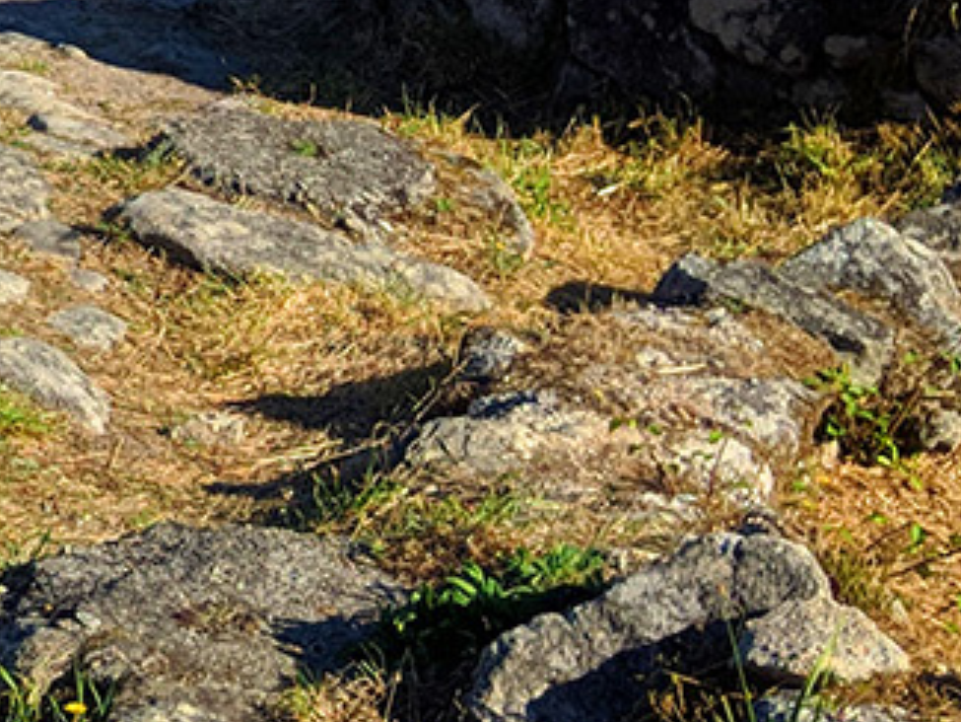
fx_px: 3694
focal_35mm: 133
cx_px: -1041
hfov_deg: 12.7
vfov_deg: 10.9
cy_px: -157
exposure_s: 1/2924
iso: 53
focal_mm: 4.44
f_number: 1.8
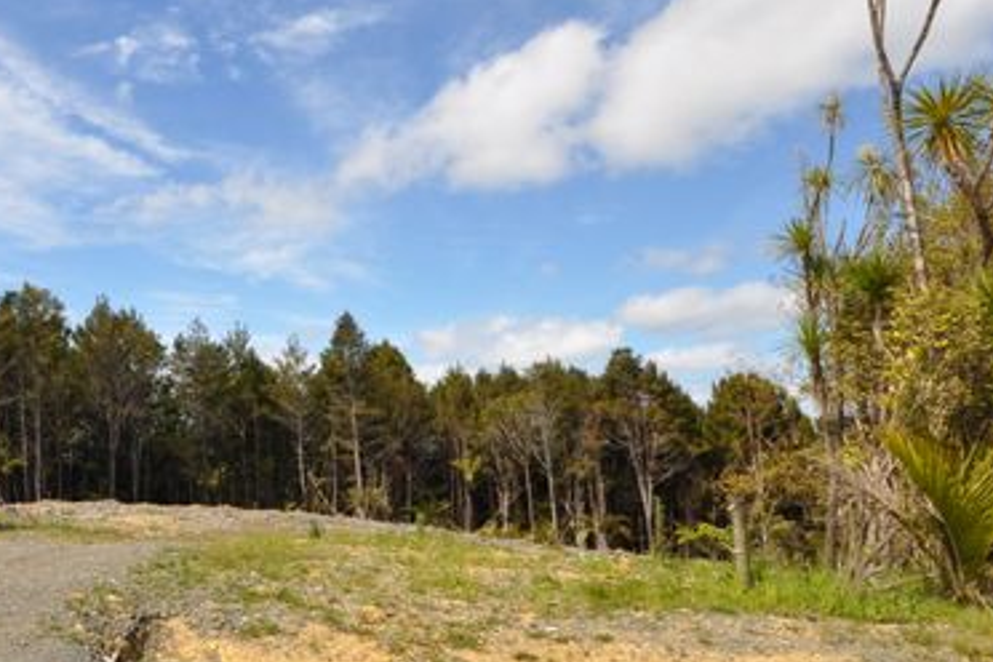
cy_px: 331
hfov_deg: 54.1
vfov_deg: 42.3
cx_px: 136
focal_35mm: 31
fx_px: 855
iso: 200
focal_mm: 10
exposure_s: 1/320
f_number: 9
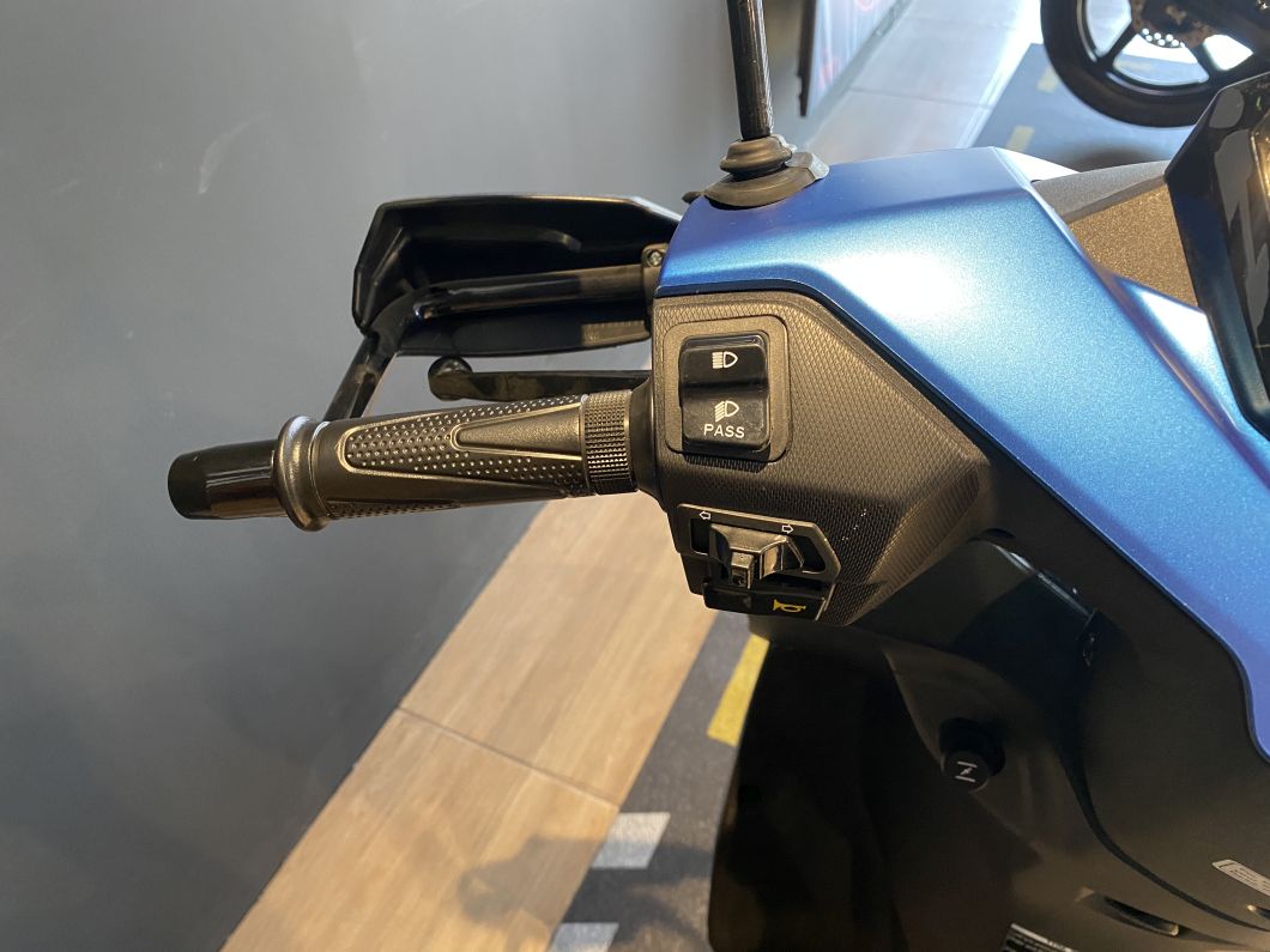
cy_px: 476
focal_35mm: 26
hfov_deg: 67.3
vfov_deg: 53.1
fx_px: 954
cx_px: 635
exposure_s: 1/60
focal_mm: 4.25
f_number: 1.8
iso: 320
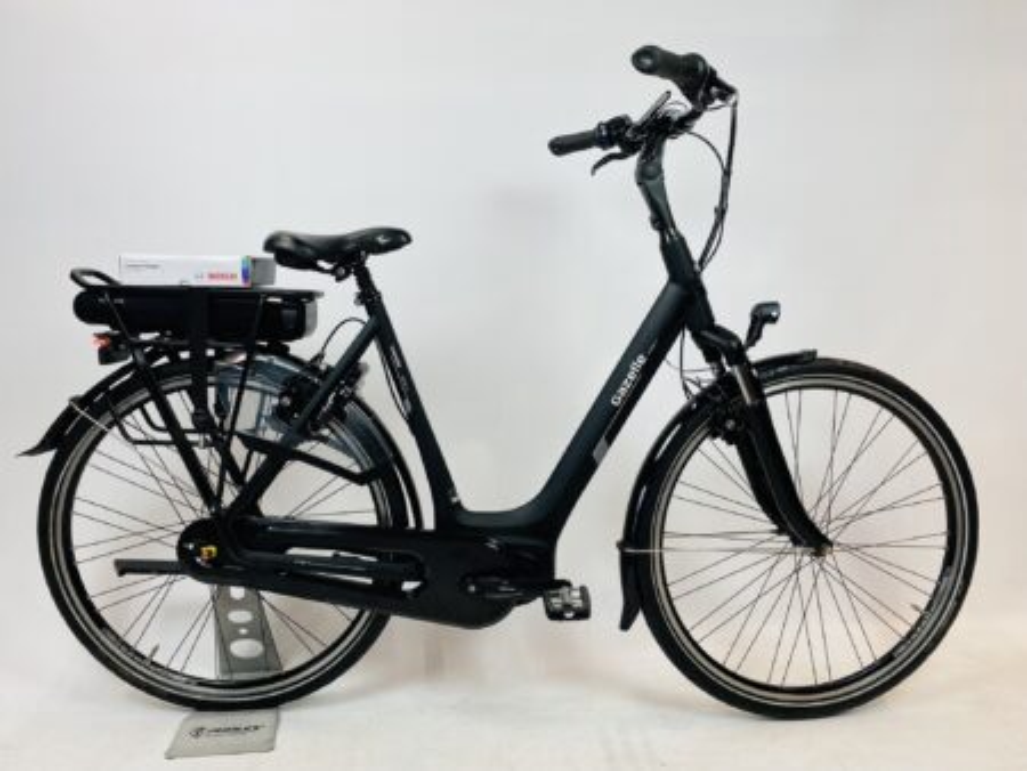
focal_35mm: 26
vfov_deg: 53.1
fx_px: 772
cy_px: 386
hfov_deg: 67.3
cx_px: 514
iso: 80
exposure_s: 1/100
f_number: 1.8
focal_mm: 4.25
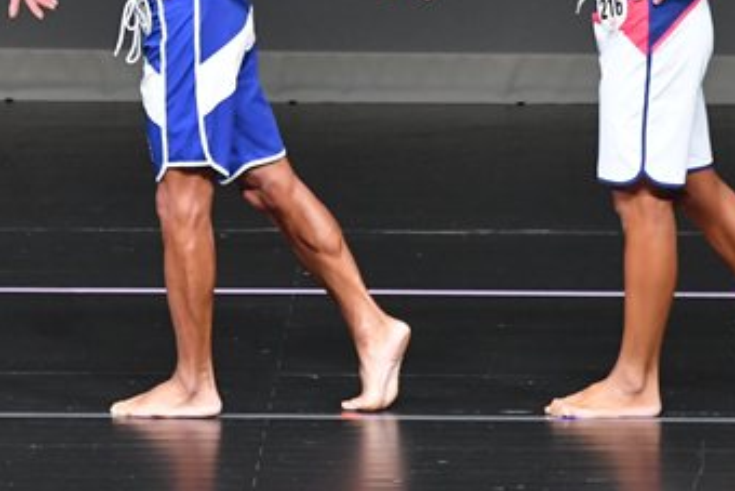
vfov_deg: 2.1
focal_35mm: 649
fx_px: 13255
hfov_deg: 3.2
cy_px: 15
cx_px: 142
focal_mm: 190
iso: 4000
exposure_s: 1/400
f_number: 5.6
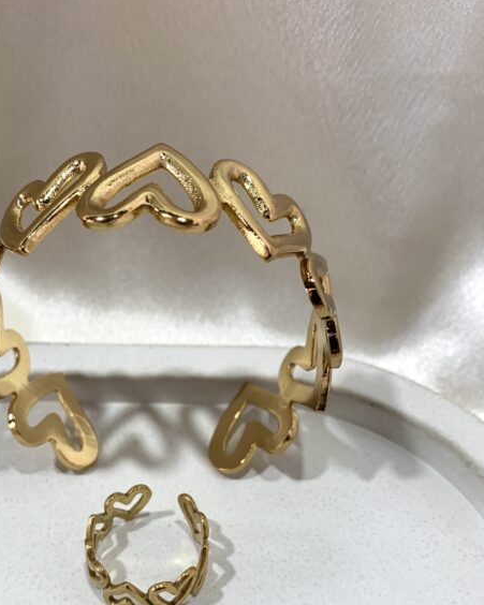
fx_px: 645
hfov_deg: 40.8
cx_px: 179
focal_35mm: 36
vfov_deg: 49.9
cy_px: 373
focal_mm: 4.25
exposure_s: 1/50
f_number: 1.8
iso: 50
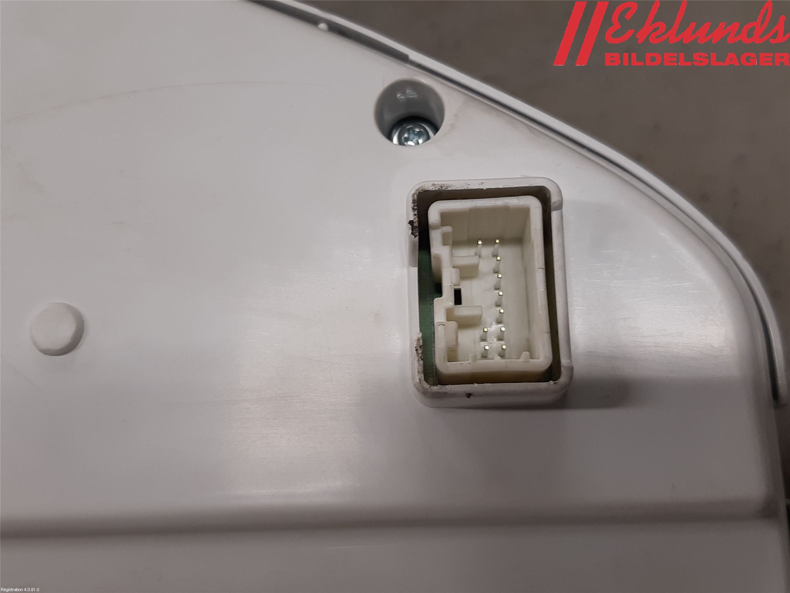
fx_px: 593
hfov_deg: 67.3
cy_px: 296
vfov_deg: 53.1
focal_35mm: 26
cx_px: 395
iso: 50
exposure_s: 1/50
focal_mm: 3.93
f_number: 1.7
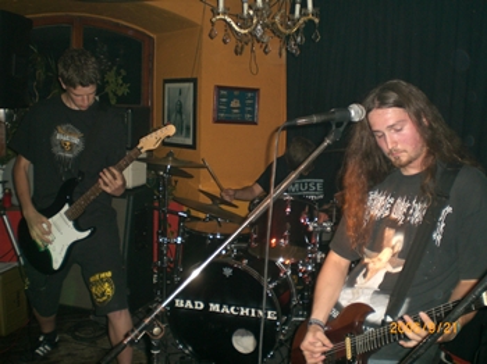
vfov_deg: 37.7
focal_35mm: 38
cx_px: 244
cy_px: 182
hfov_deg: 49.0
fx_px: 534
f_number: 3.1
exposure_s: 1/30
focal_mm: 6.3
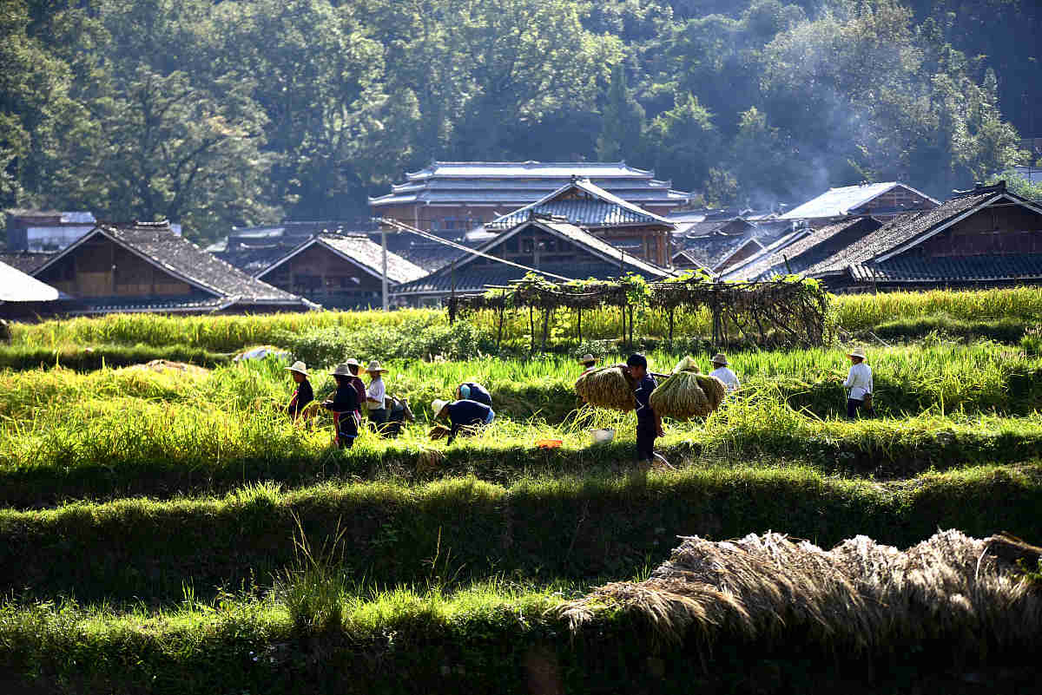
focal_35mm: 122
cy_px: 348
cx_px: 521
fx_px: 3532
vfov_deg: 11.2
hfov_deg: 16.8
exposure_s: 1/1600
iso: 100
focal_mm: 122
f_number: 2.8
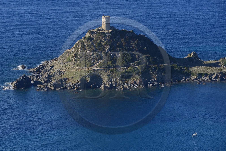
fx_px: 1067
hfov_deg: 12.1
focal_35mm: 170
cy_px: 76
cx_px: 113
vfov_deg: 8.1
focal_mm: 170
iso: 400
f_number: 7.1
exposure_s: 1/1000
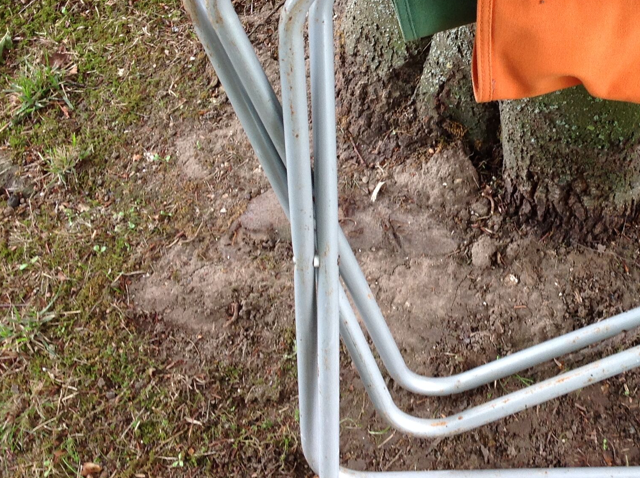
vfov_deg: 24.1
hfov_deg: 31.5
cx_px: 497
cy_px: 126
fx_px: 1108
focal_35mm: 60
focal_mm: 4.28
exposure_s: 1/60
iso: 64
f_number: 2.4
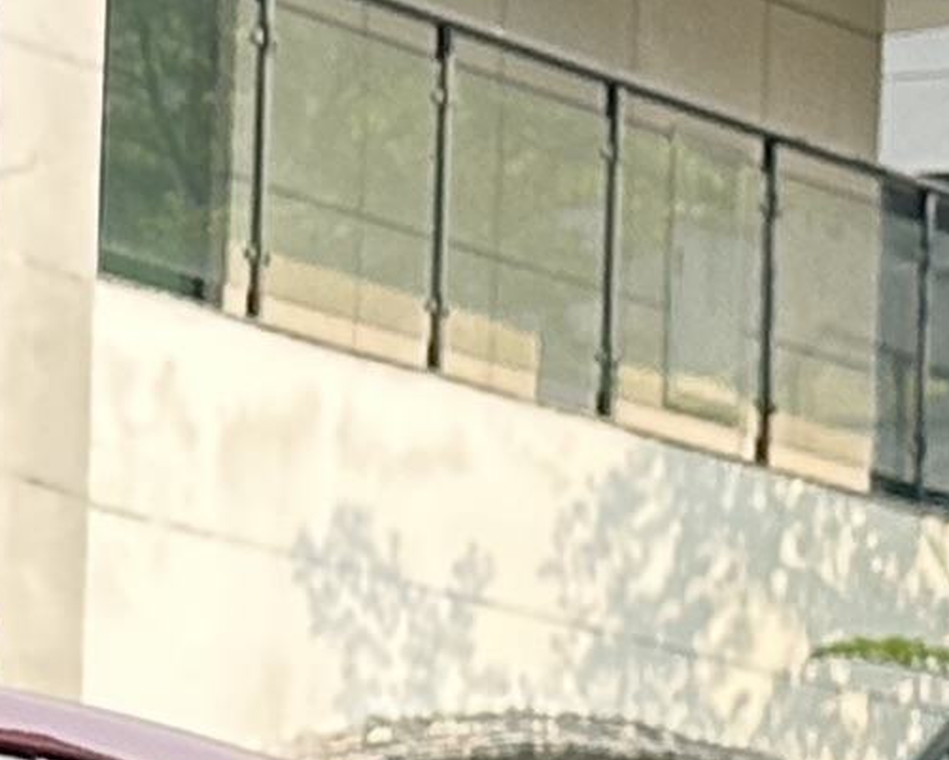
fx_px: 10565
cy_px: 1163
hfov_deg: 4.9
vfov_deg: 4.1
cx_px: -2008
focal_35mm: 376
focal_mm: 6.86
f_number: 1.78
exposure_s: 1/1062
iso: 64
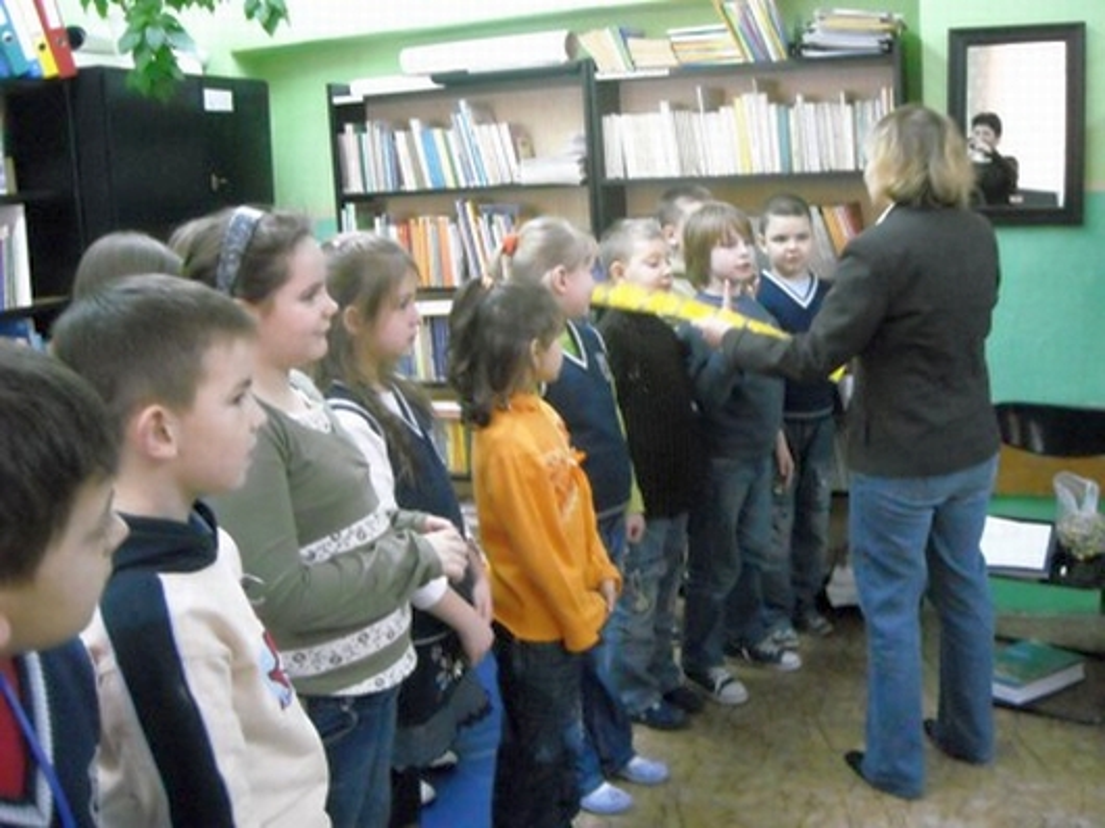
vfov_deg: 40.7
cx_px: 552
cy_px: 414
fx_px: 1117
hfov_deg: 52.6
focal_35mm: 35
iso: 800
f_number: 2.8
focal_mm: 5.7
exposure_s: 1/35
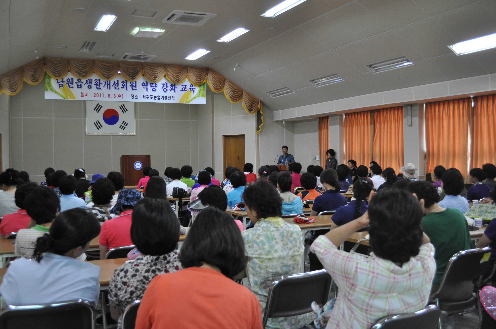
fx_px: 495
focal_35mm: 36
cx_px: 248
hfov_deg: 53.2
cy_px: 164
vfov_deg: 36.8
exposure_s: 1/90
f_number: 4.8
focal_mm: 24
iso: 1000
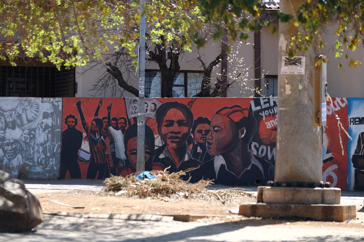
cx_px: 182
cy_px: 121
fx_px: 2123
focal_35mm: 210
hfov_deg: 9.8
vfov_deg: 6.5
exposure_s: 1/500
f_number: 3.6
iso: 200
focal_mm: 140
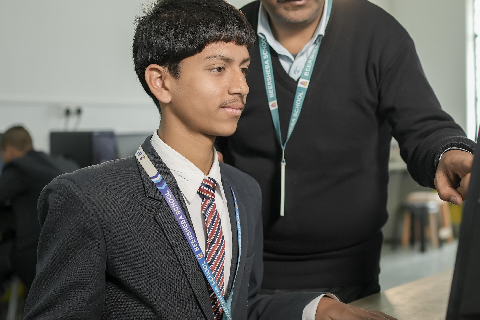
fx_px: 813
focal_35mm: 61
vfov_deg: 22.3
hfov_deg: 32.7
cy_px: 145
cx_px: 303
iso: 800
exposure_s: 1/200
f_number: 2.5
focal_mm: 35
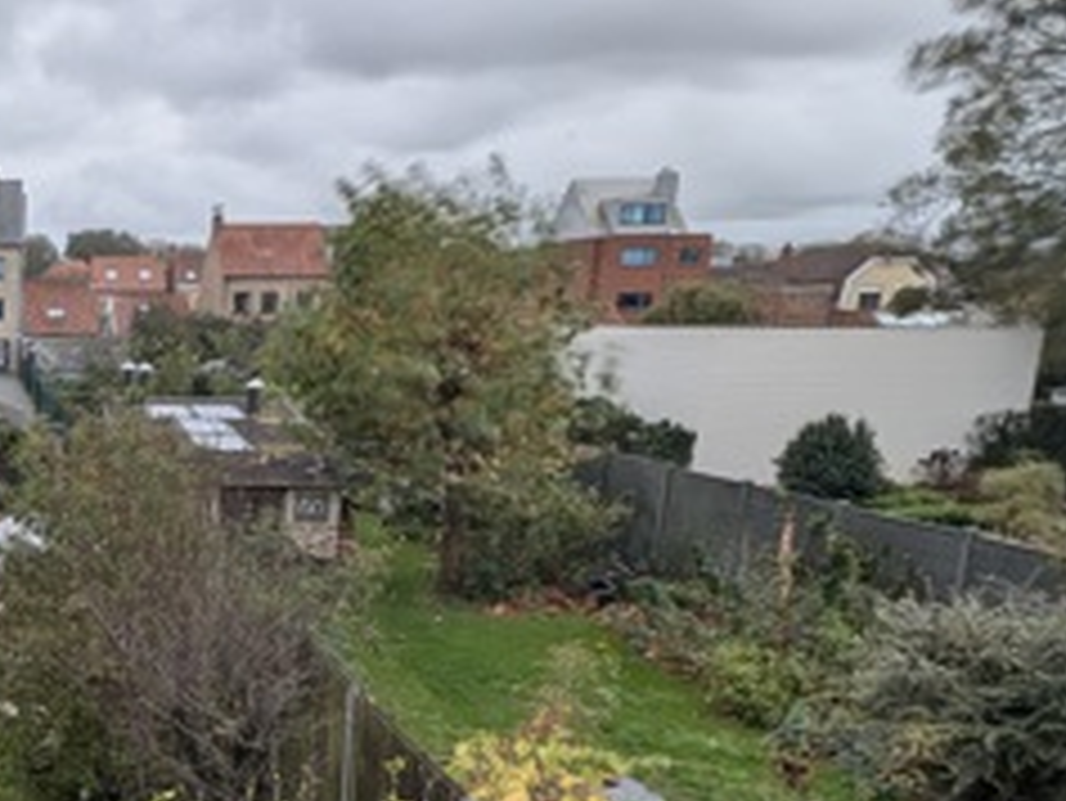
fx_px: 1078
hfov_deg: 40.9
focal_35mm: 35
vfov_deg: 40.1
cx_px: -137
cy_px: 554
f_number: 2.2
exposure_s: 1/429
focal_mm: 1.95
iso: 46
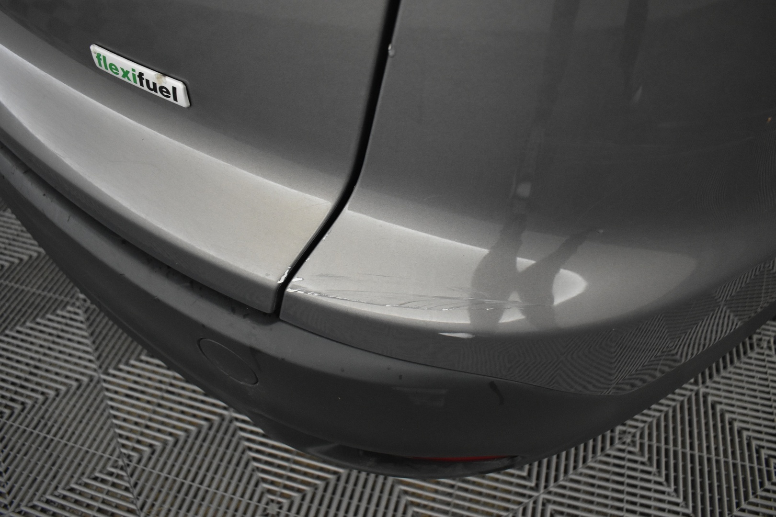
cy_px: 258
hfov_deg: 67.4
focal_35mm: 27
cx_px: 388
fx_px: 582
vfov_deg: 47.9
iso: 2200
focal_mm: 18
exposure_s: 1/60
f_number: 3.5
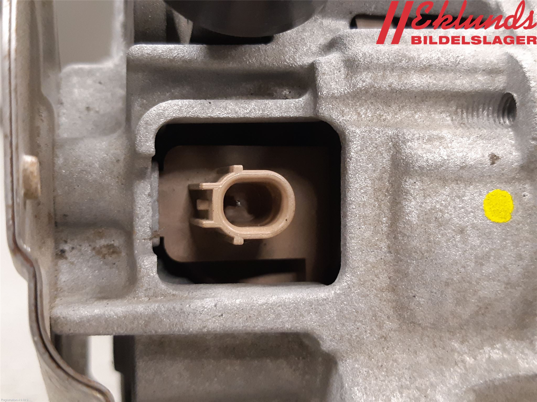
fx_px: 403
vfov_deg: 53.1
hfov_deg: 67.3
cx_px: 268
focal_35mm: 26
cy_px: 201
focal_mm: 3.93
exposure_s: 1/33
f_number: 1.7
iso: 200
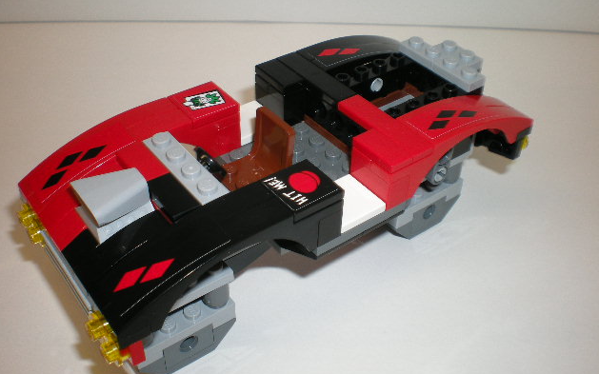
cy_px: 188
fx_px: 669
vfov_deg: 31.2
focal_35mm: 41
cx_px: 302
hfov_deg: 48.2
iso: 64
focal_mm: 6.3
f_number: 4.6
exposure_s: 1/30
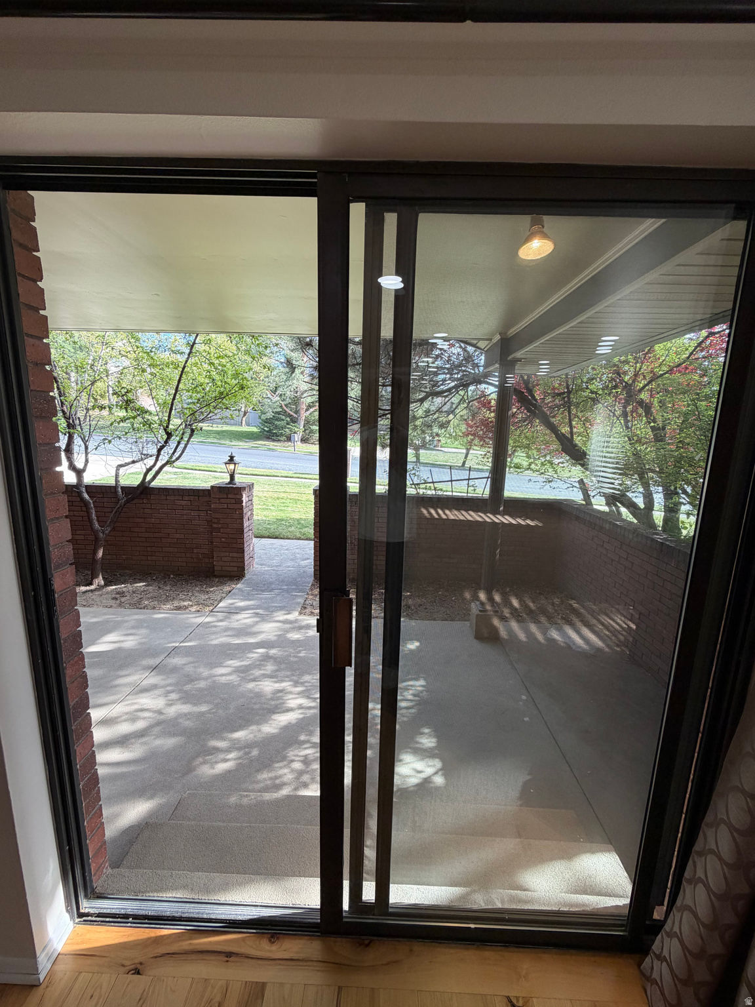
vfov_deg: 102.1
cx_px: 378
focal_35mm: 14
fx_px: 407
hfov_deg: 85.7
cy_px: 504
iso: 80
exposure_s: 1/120
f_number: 2.2
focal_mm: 2.22
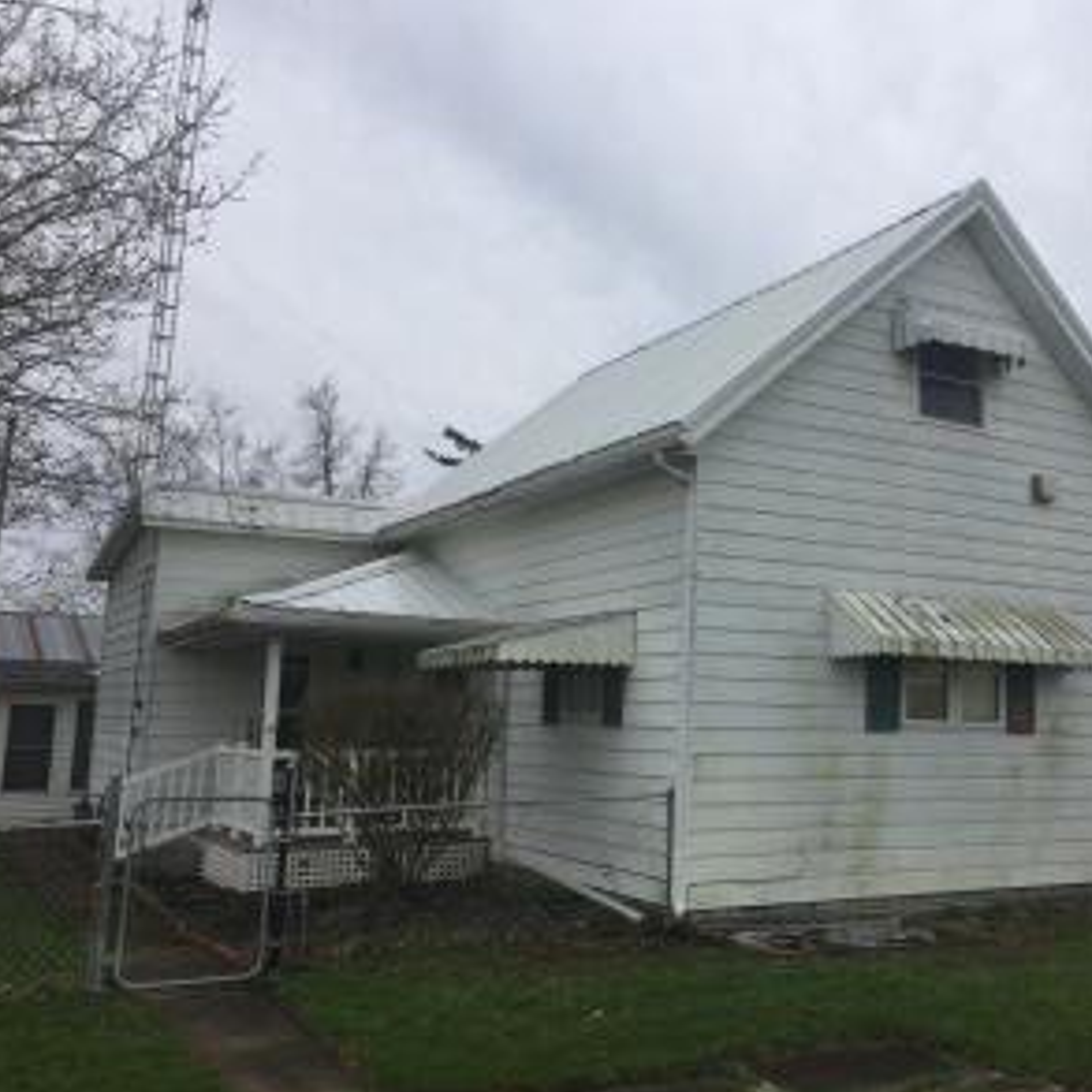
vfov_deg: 47.2
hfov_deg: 46.5
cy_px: 552
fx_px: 1249
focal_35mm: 35
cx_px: 727
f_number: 2.2
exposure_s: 1/1647
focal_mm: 4.15
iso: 32
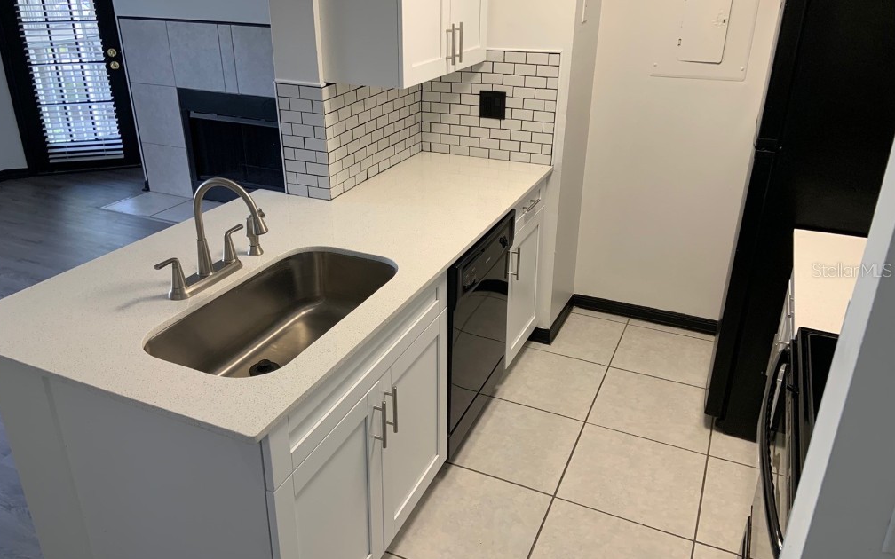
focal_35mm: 28
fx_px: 683
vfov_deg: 44.5
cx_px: 441
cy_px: 270
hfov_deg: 66.5
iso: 50
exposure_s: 1/60
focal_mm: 4.25
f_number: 1.8
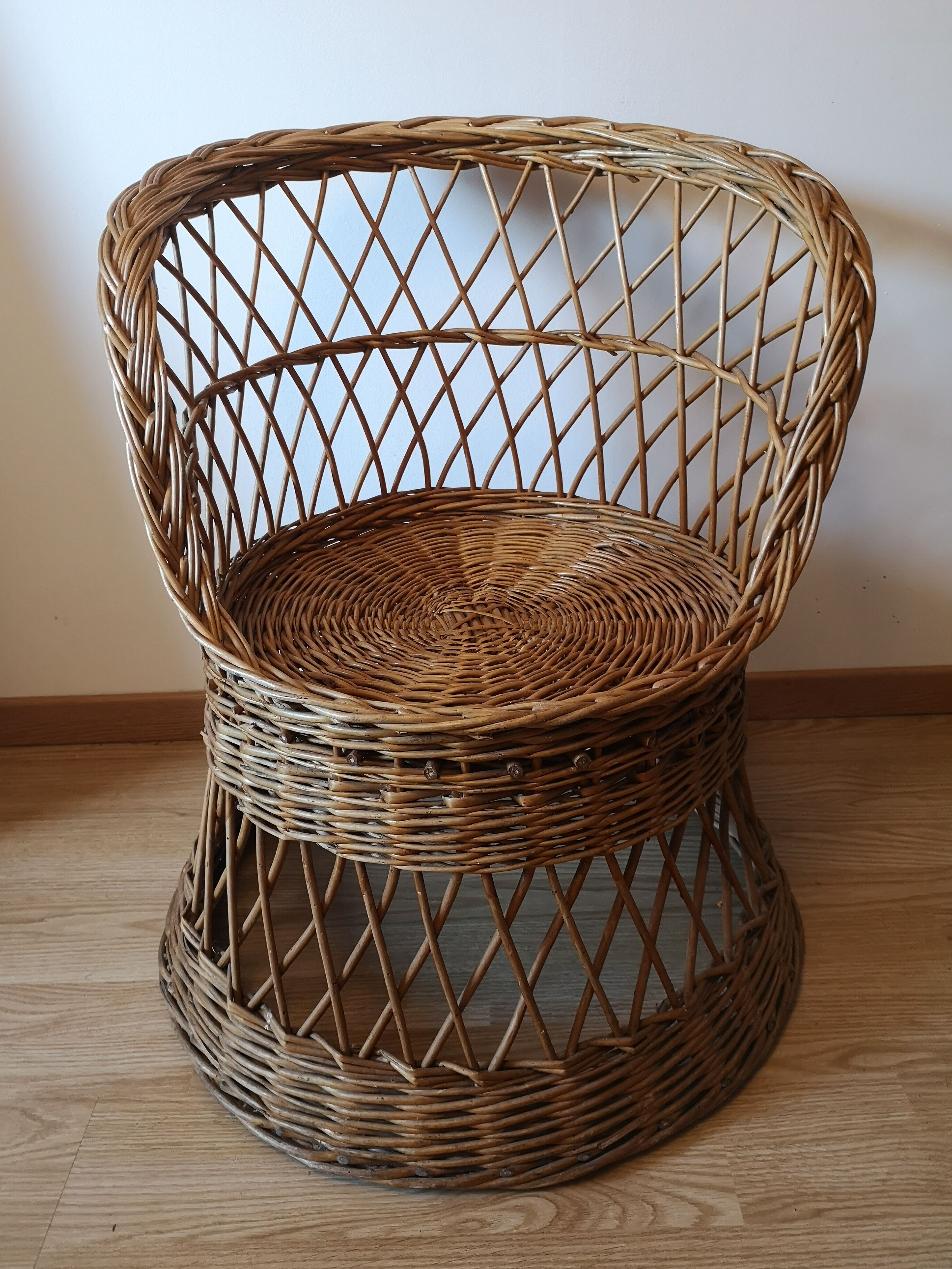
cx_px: 476
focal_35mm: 27
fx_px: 990
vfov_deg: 65.3
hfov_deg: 51.4
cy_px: 634
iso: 250
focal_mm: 3.95
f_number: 1.8
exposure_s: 1/33.3
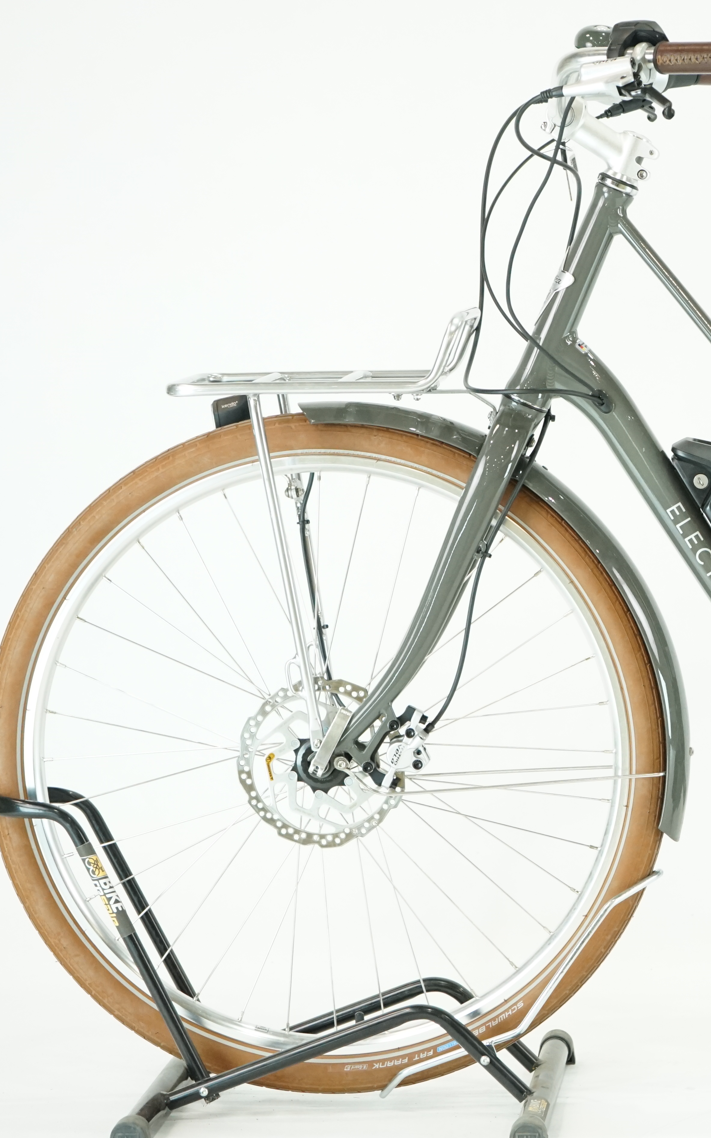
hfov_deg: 11.7
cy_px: 547
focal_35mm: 110
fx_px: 3410
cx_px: 853
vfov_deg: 18.9
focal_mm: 68
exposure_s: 1/200
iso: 2500
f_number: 5.6
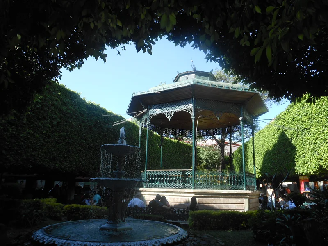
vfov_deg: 54.9
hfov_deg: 69.4
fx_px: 237
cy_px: 123
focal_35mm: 25
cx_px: 164
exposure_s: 1/250
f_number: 3.2
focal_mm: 4.5
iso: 80
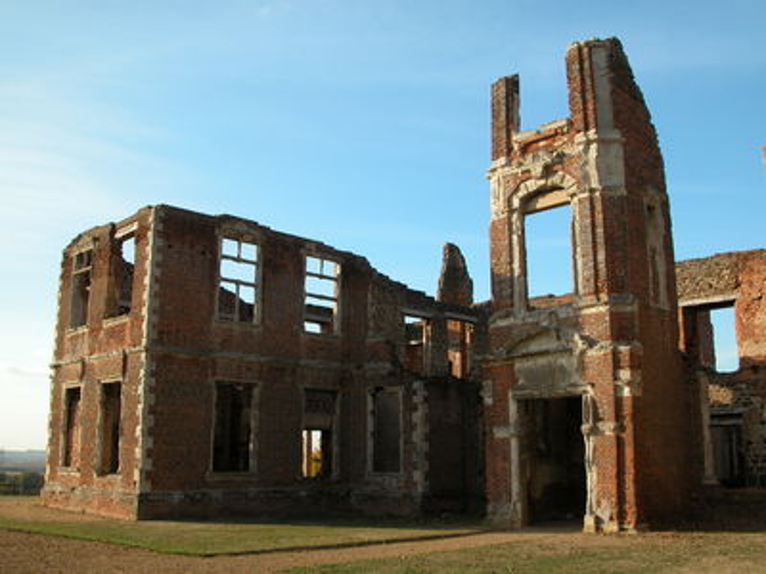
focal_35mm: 35
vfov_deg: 40.7
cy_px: 287
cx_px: 383
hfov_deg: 52.6
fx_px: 774
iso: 100
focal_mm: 8.9
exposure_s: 1/240
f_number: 5
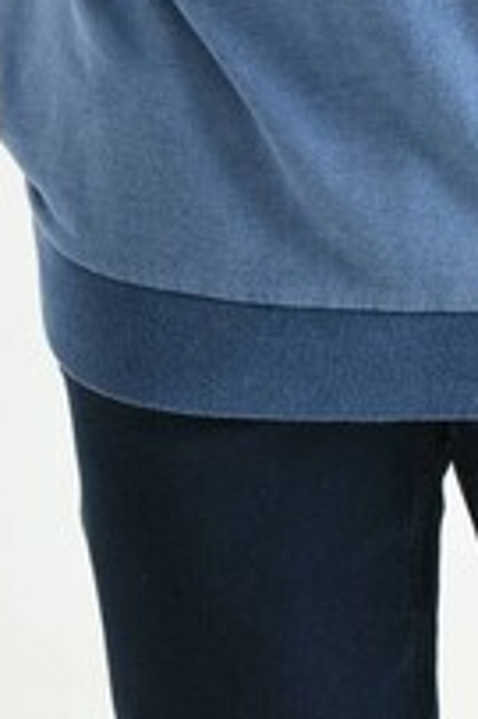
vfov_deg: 9.7
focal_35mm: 203
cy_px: -535
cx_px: 290
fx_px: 4050
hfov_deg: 6.8
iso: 160
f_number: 5.6
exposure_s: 1/125
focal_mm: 55
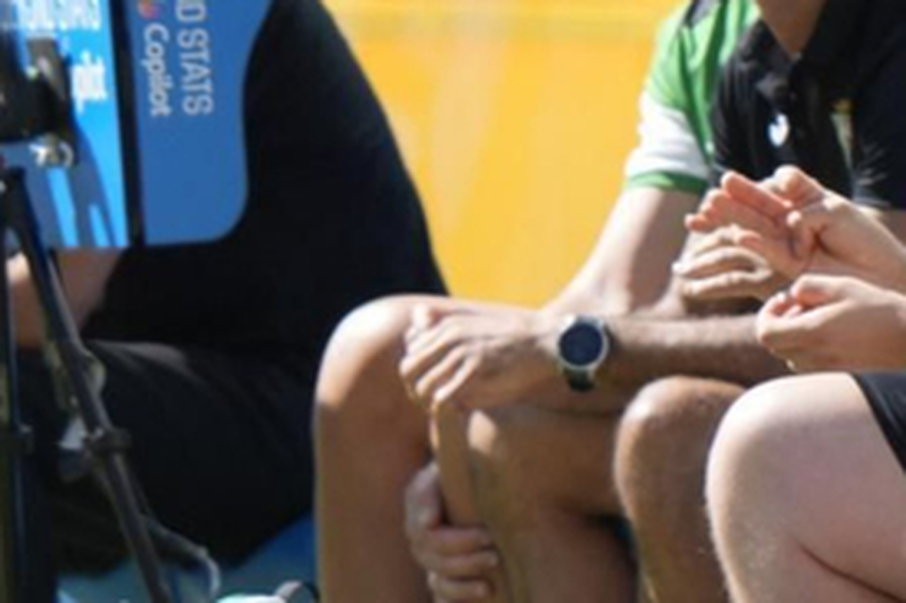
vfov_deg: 0.6
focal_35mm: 2324
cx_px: -1433
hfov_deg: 0.9
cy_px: -138
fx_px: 58450
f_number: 2.8
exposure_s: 1/1000
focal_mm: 400
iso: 125
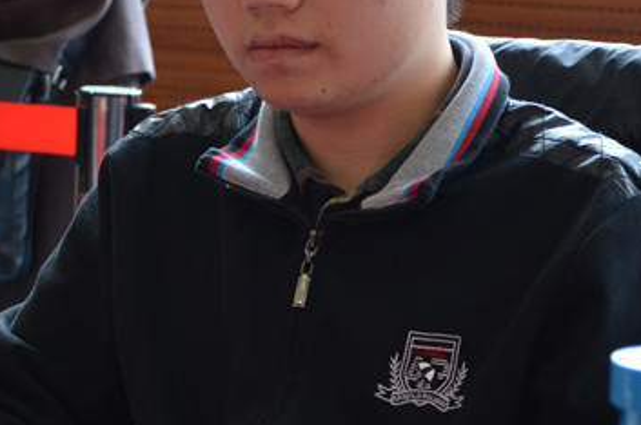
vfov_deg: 7.9
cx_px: 276
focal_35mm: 172
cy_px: 185
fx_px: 3062
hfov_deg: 11.9
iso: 640
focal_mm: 45
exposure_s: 1/60
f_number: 4.8
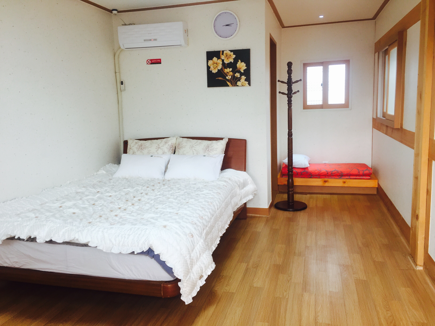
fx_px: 364
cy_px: 163
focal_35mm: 29
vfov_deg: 48.2
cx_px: 218
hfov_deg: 61.7
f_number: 2.2
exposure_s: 1/60
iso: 40
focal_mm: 4.15
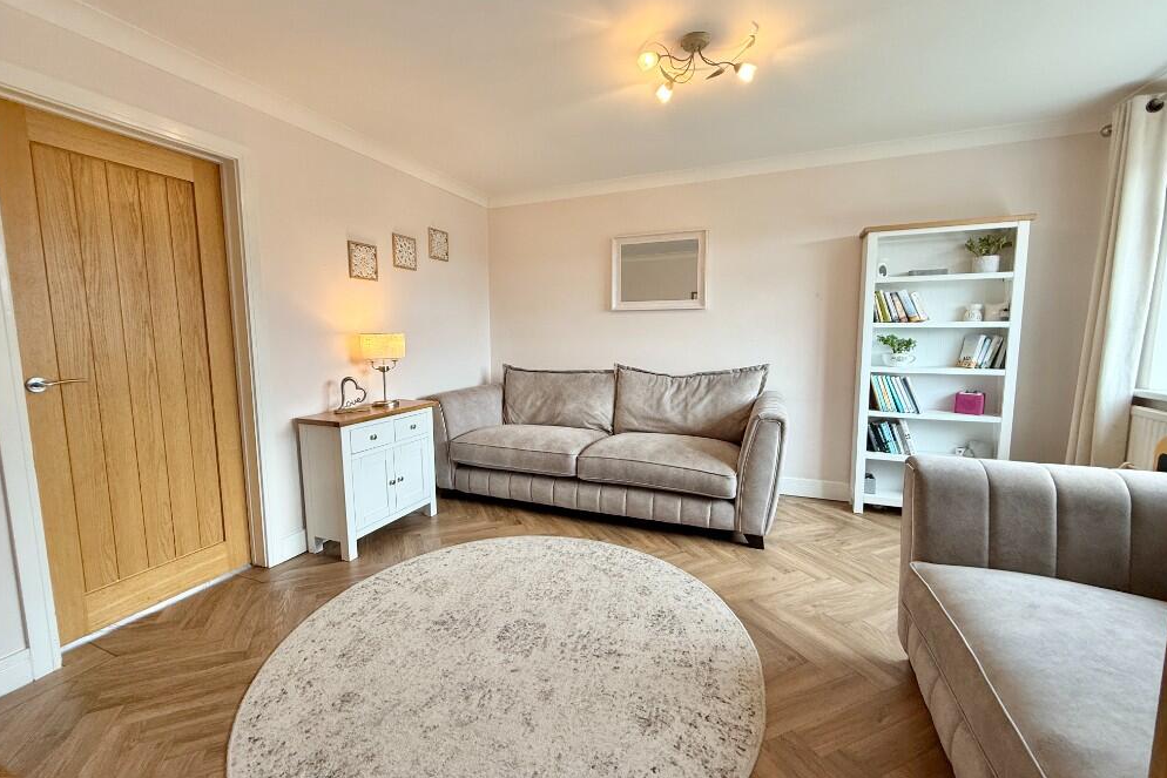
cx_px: 571
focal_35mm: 15
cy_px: 385
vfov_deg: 77.3
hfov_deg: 100.4
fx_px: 486
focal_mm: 2.22
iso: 125
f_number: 2.2
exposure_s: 1/100
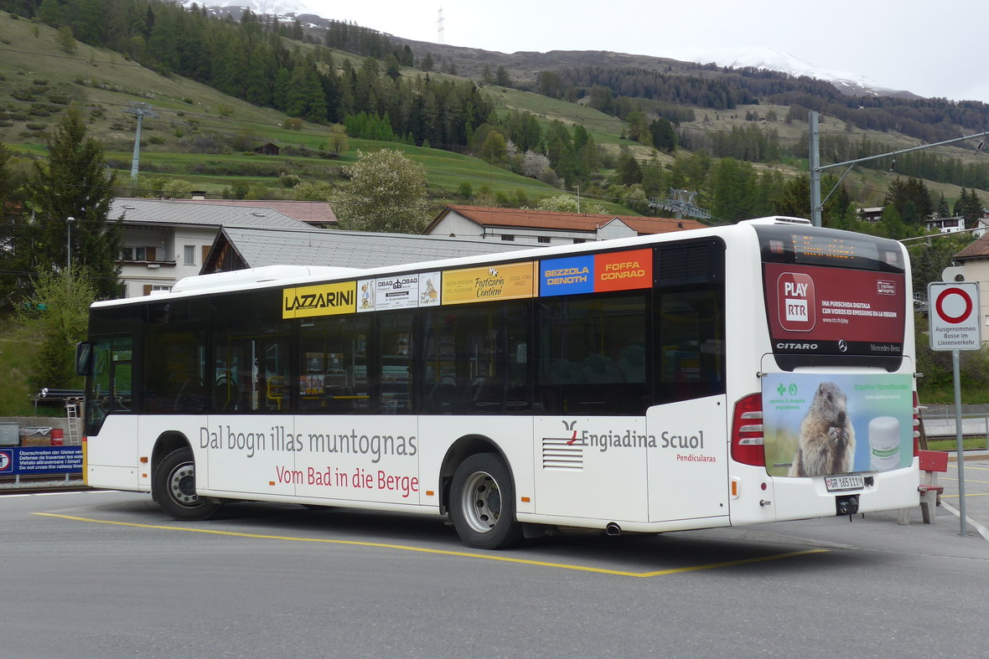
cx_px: 497
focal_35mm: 55
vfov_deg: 24.6
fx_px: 1511
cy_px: 287
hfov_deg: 36.2
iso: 80
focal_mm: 10.7
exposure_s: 1/1000
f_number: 3.3
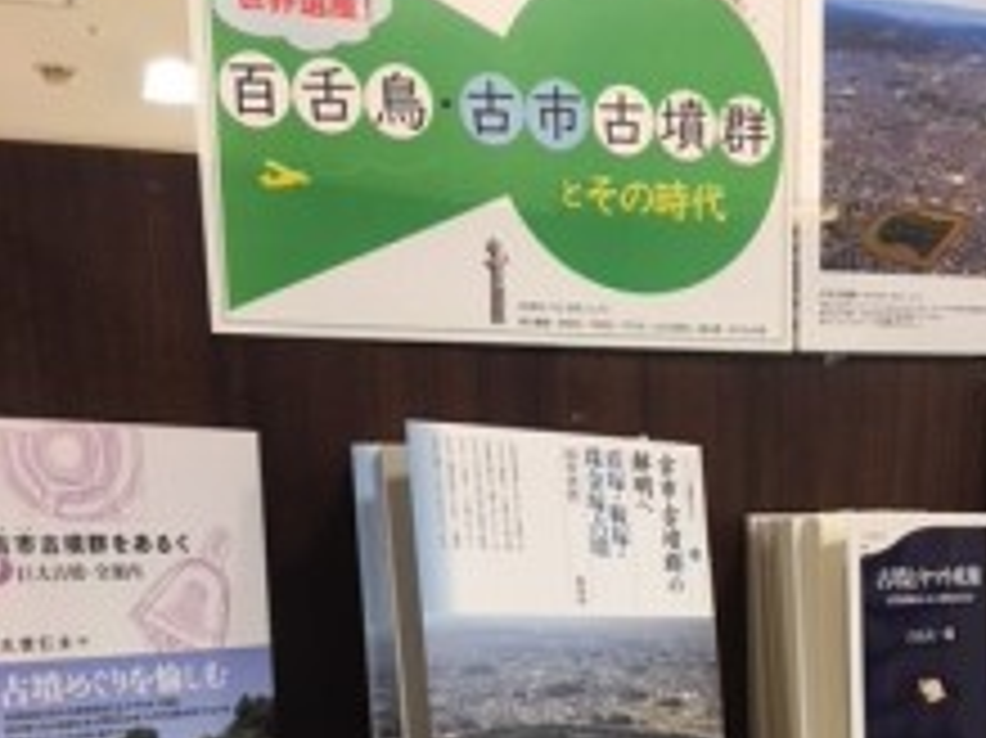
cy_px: 828
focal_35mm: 53
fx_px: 1509
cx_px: 671
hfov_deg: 35.8
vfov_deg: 25.4
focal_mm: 4.15
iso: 40
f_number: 2.2
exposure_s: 1/30
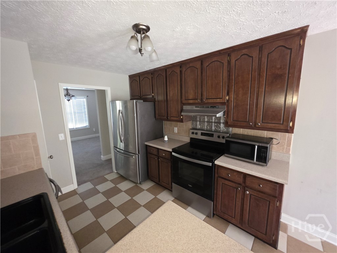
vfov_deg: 89.9
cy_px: 126
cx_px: 168
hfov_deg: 106.2
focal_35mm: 13
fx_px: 127
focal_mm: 2.2
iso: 250
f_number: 1.9
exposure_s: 1/30
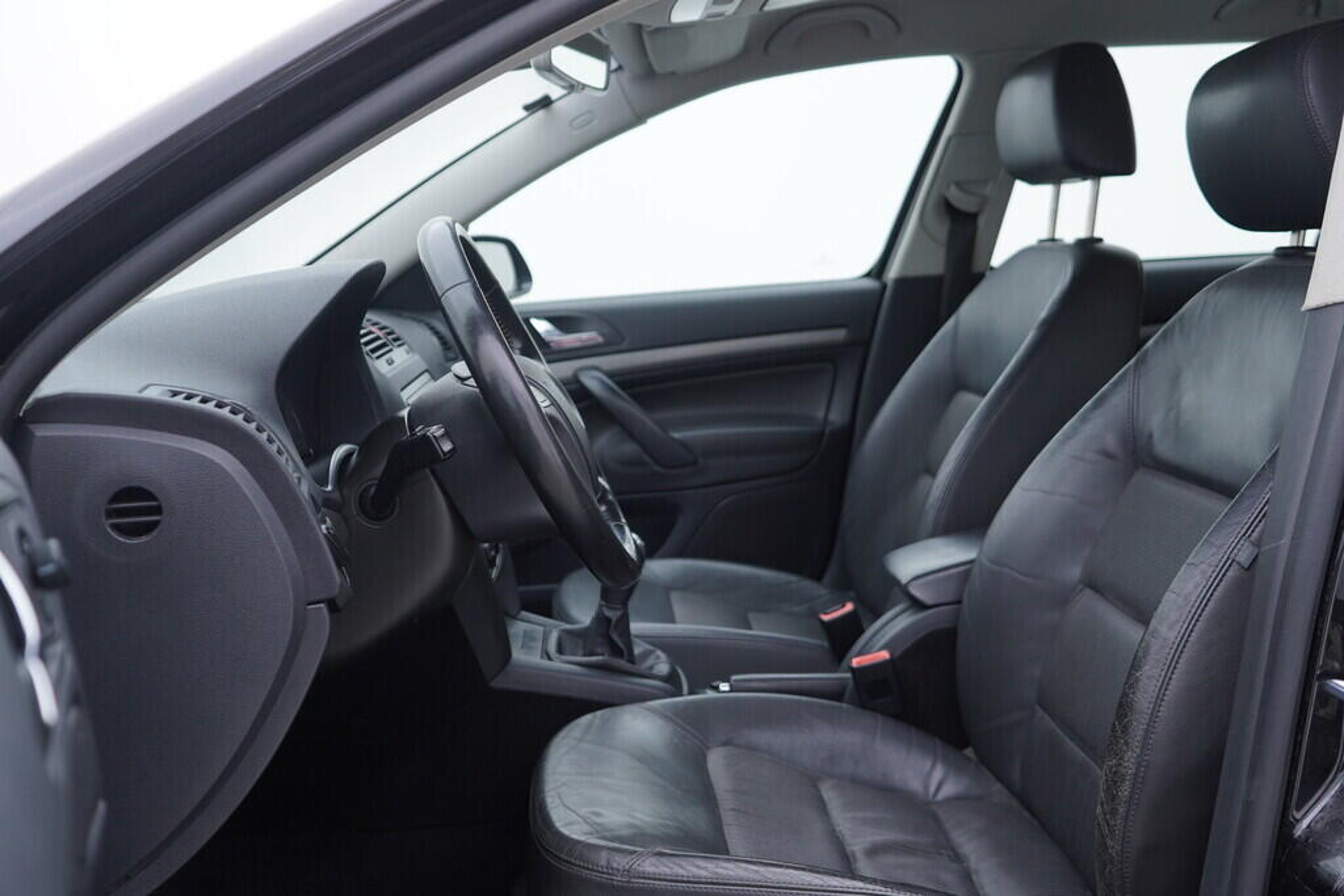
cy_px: 448
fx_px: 1344
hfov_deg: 53.1
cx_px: 672
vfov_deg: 36.9
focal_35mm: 36
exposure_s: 1/50
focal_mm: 24
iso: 125
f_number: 3.2
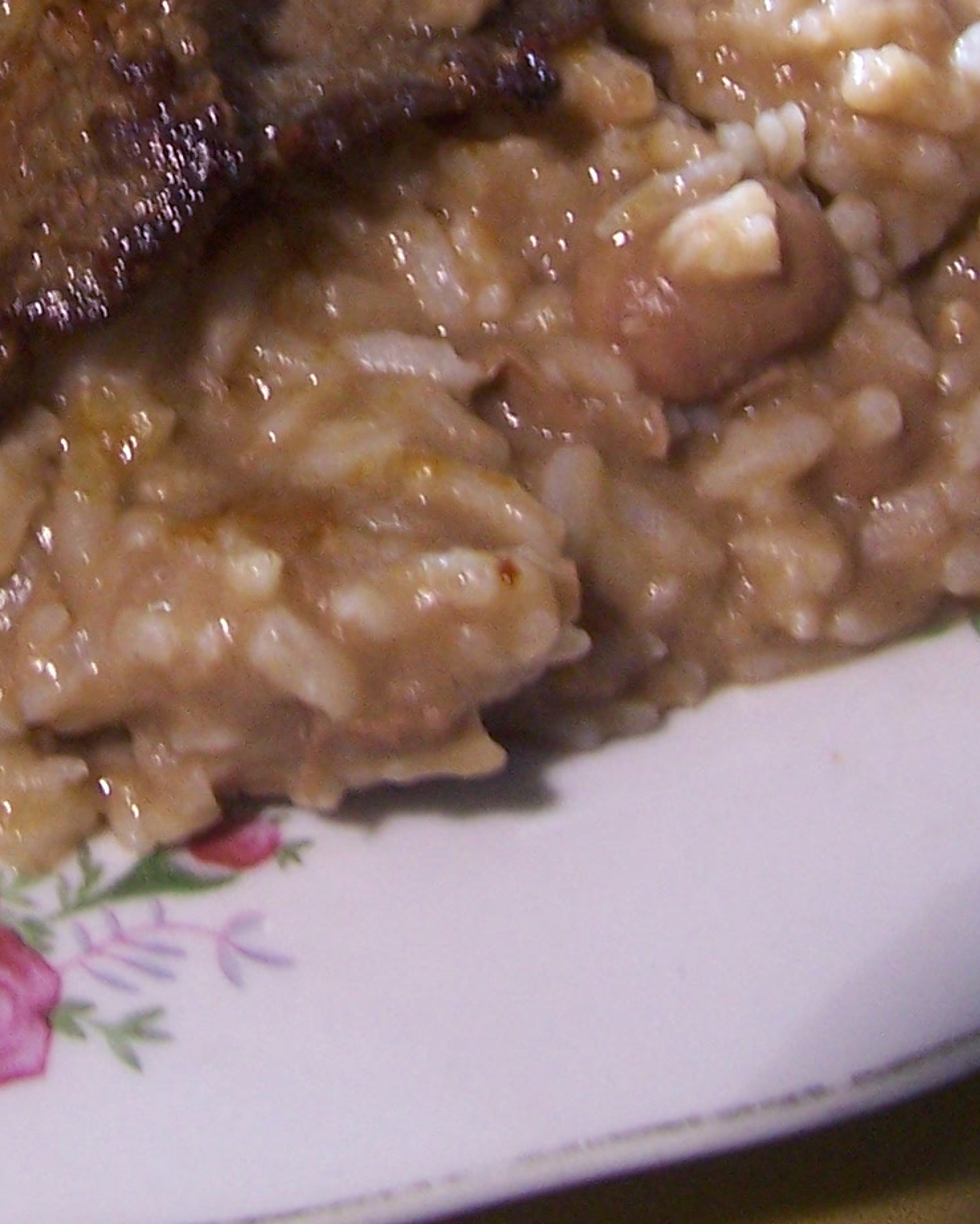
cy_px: -32
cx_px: -24
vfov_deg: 20.1
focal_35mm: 92
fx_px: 3334
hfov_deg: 16.3
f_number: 2.7
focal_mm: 5.6
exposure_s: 1/10
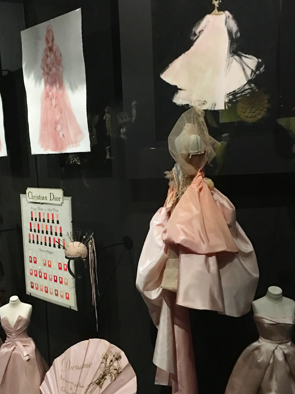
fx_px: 432
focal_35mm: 38
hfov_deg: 37.7
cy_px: 203
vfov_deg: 49.0
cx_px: 134
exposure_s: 1/4
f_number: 2.2
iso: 160
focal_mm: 4.15
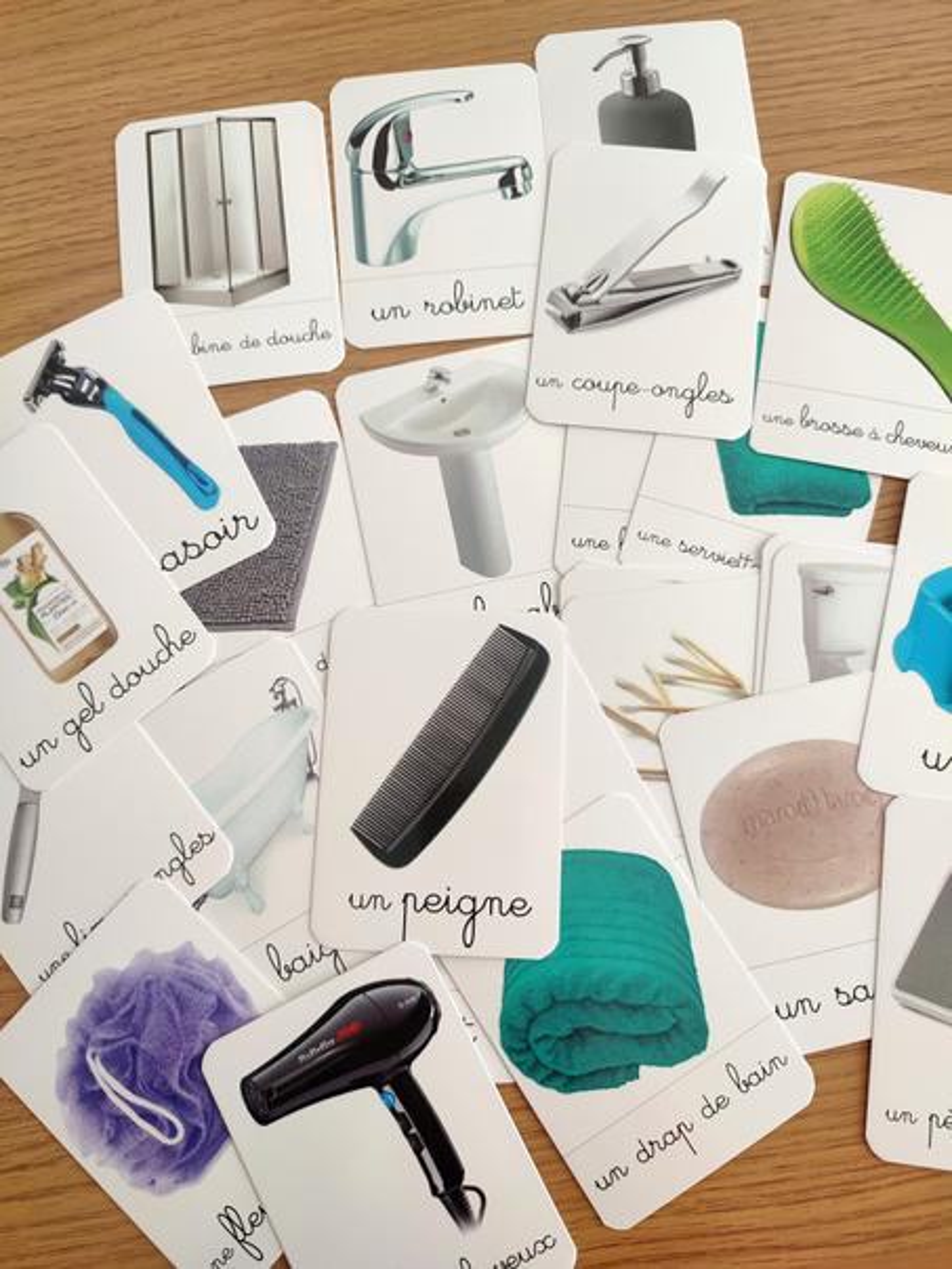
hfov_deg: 54.9
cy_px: 634
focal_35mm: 25
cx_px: 476
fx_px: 917
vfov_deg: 69.4
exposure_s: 1/50
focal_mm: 6.04
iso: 187
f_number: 1.9
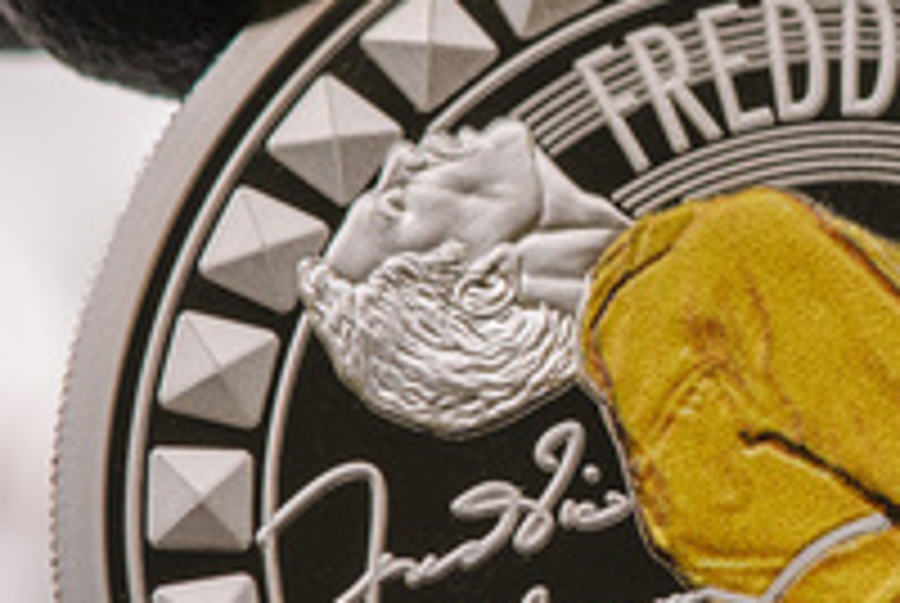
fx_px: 13445
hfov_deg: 3.8
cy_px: 511
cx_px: 1053
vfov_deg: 2.6
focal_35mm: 537
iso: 640
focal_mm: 105
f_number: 9
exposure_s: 1/200
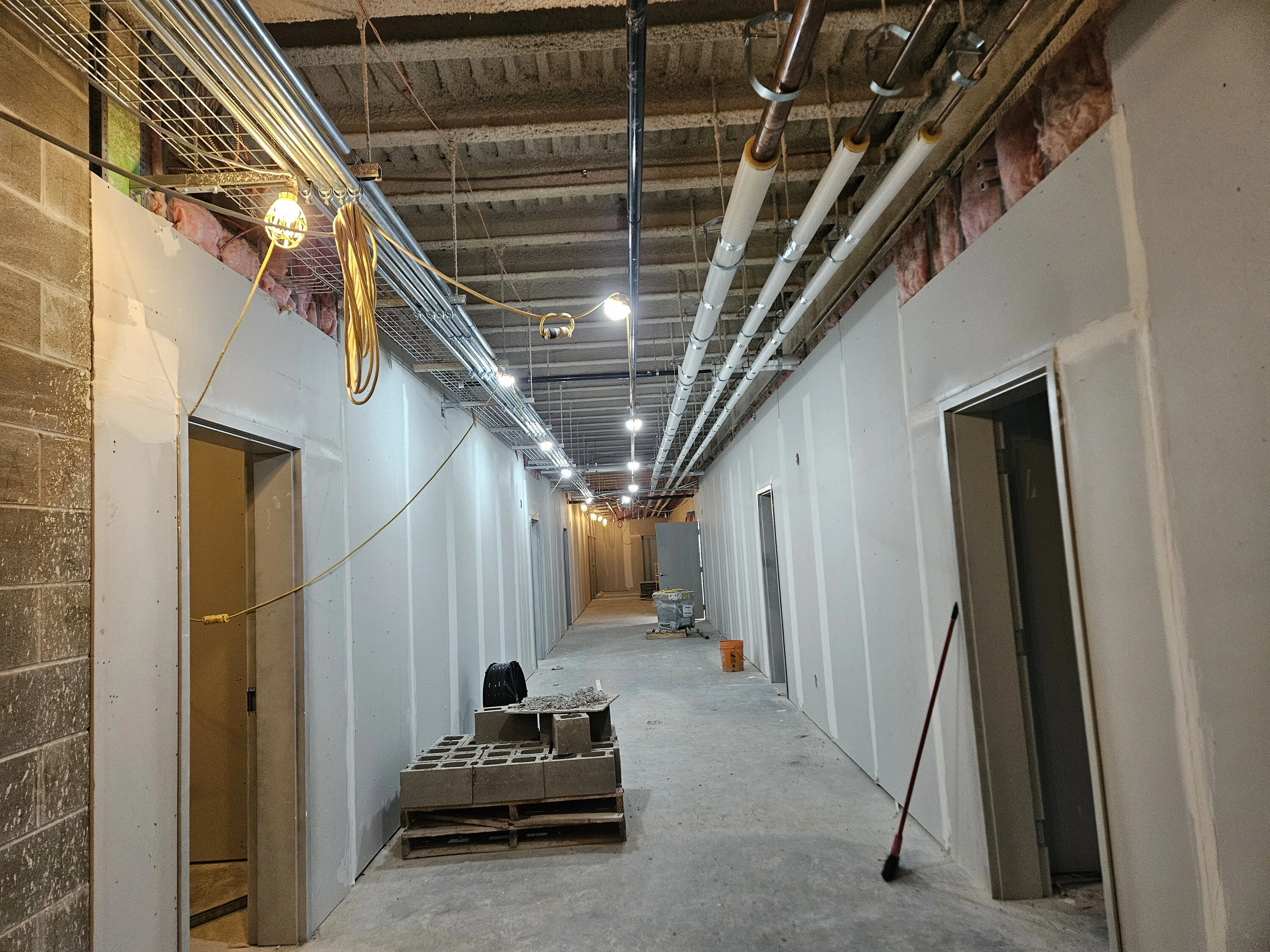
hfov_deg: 73.9
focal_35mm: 23
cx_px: 635
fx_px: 844
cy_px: 476
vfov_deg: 58.9
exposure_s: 1/120
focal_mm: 5.4
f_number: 1.8
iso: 500
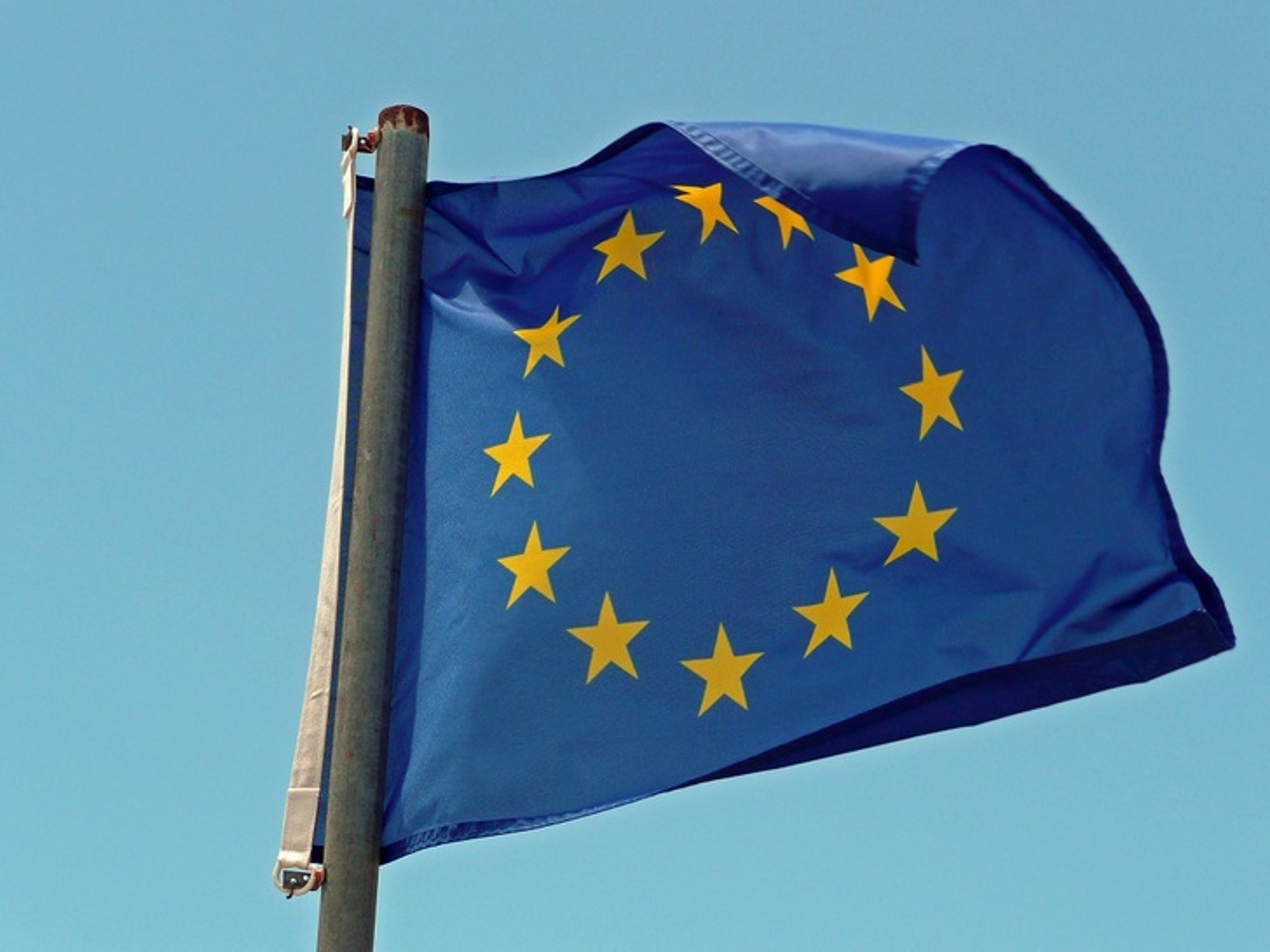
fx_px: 4109
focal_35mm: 112
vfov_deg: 13.2
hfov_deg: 17.6
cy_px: 476
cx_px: 635
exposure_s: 1/500
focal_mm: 18.4
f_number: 4.7
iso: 100
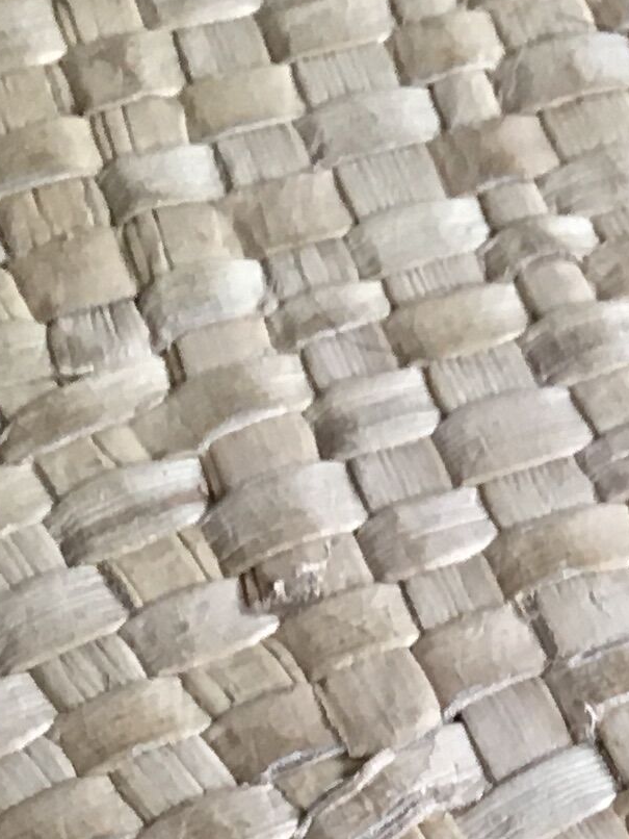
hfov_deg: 9.4
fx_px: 3511
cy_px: 1806
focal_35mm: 145
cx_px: 1374
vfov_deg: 11.8
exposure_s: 1/33
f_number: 2.2
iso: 100
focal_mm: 4.15
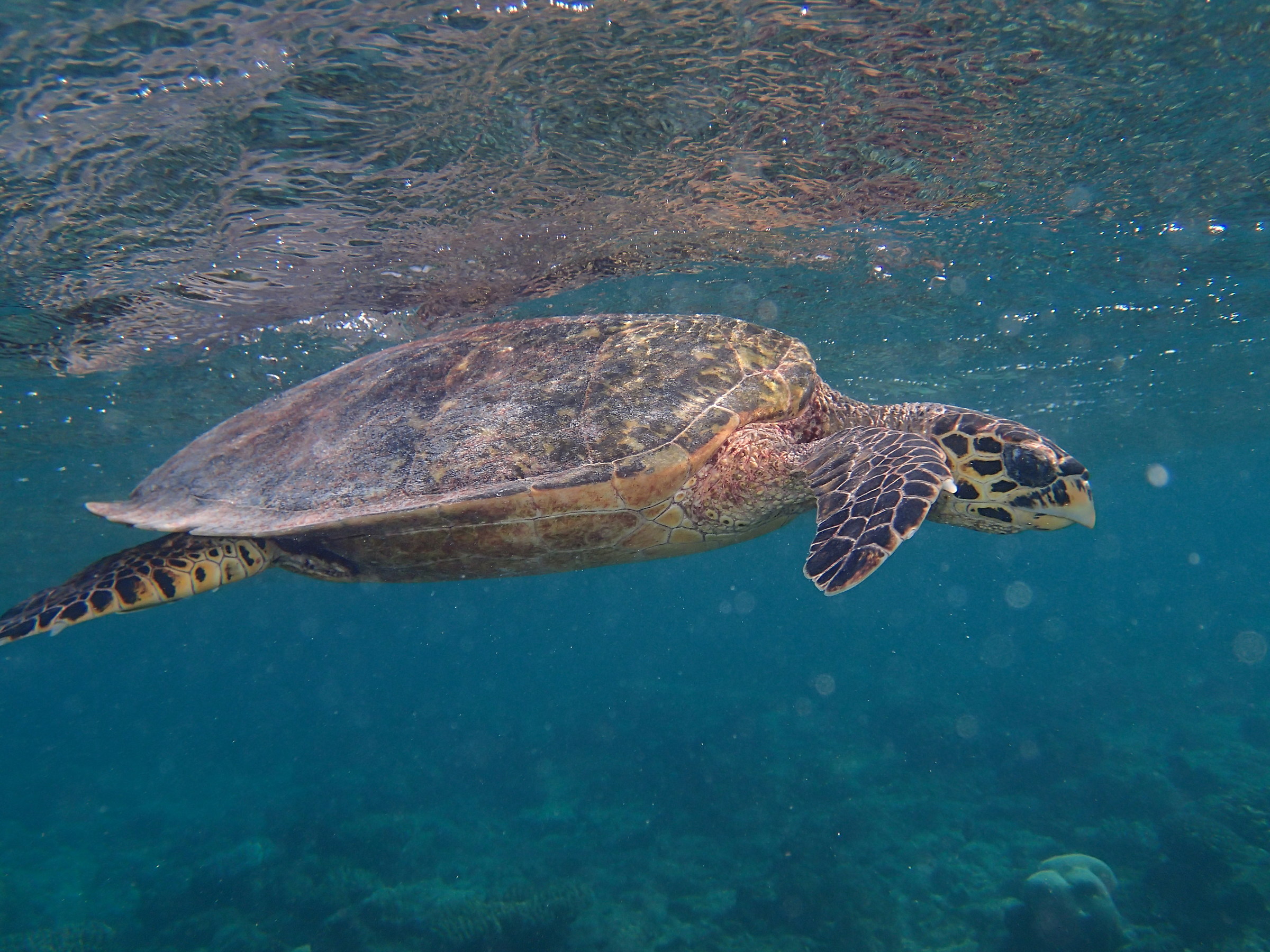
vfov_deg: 37.7
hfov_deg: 49.0
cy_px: 476
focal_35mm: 38
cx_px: 635
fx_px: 1394
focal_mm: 6.86
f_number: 3.5
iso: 100
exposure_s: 1/500
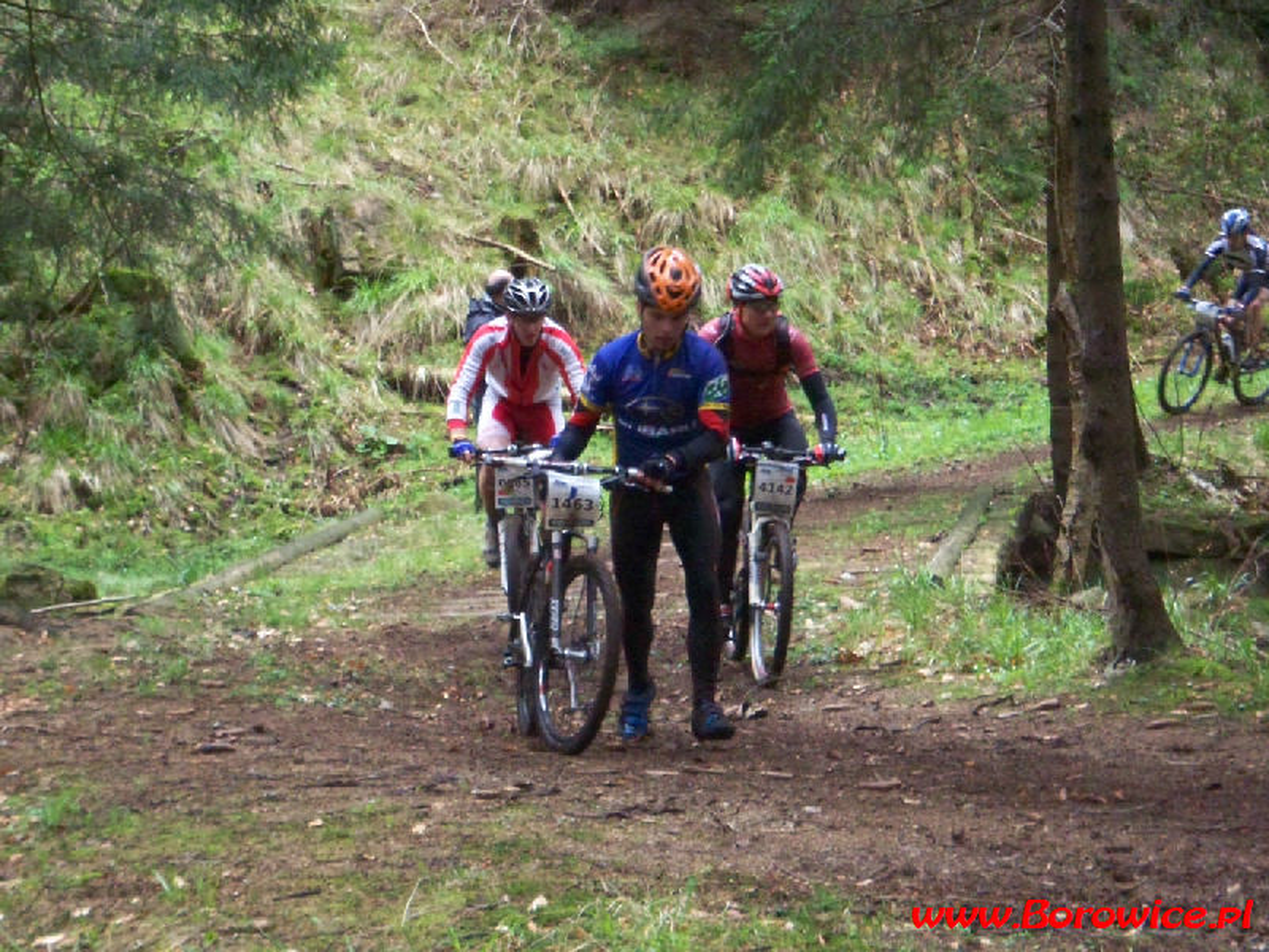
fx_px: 4289
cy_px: 476
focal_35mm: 117
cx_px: 634
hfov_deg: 16.8
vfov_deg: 12.7
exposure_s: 1/125
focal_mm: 19.2
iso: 400
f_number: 4.4
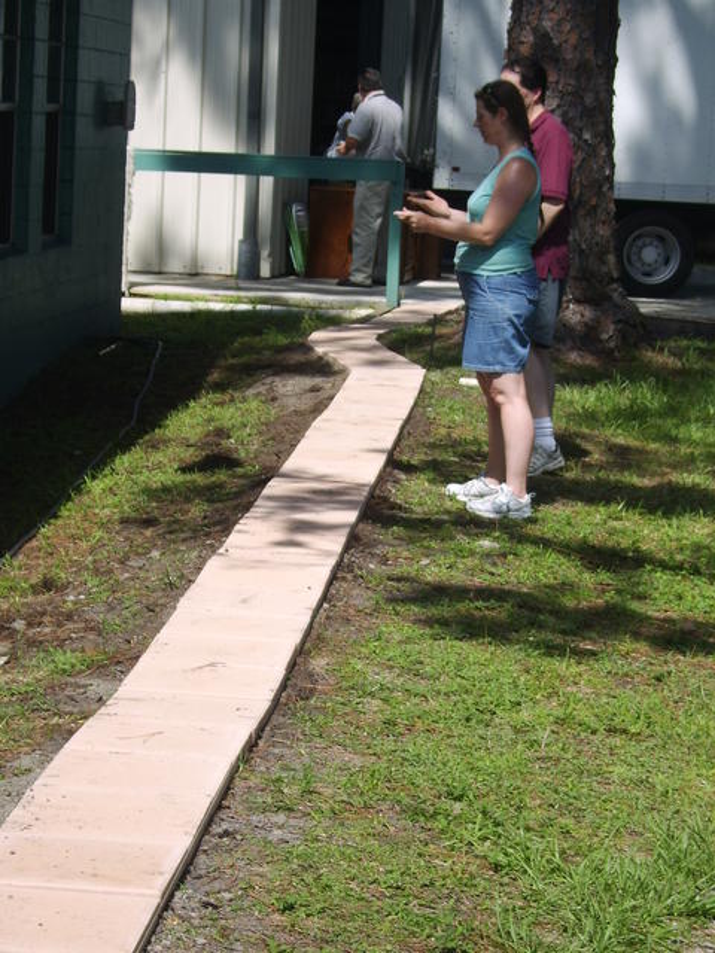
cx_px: 358
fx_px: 2396
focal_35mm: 87
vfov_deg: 22.5
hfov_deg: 17.0
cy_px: 476
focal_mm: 22.74
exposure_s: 1/272
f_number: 6.7
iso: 71
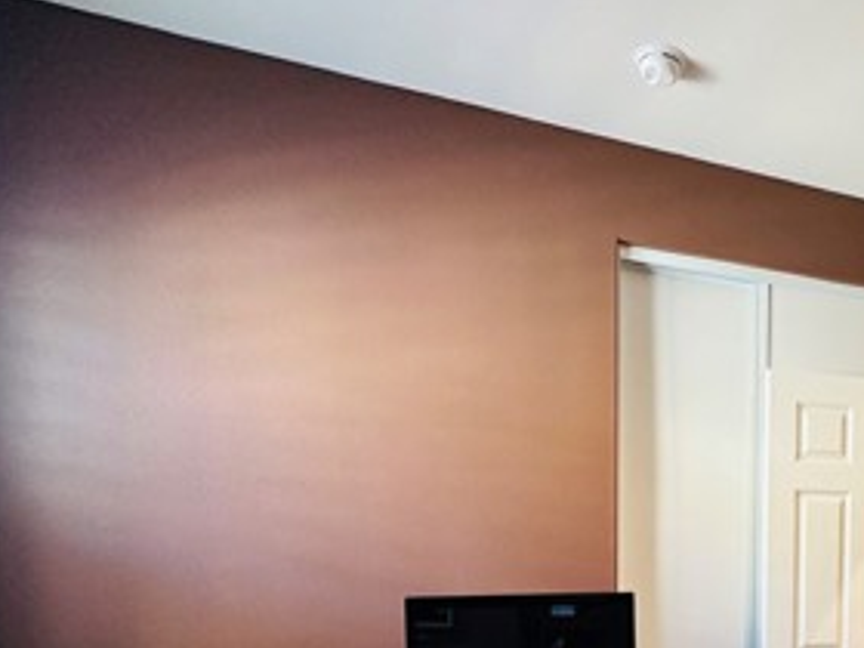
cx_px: 750
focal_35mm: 32
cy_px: 605
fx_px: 799
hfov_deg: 51.3
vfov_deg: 40.2
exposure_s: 1/60
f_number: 2.2
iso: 320
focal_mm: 2.22
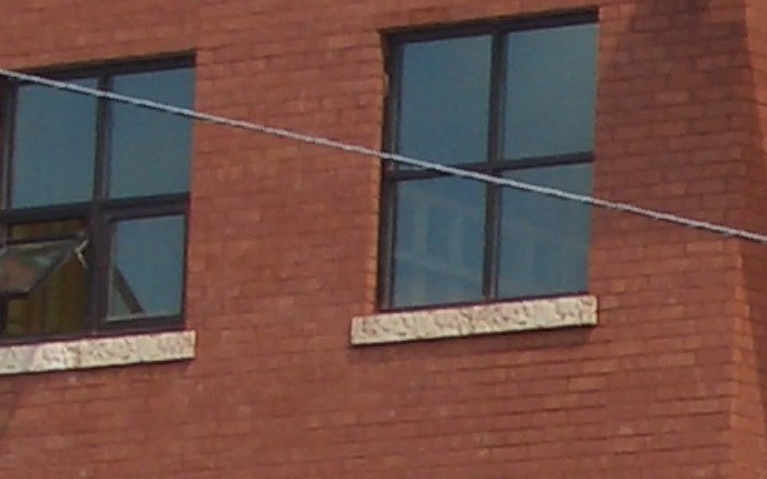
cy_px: 914
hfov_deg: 5.2
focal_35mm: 400
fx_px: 8360
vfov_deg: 3.3
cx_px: 1306
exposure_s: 1/250
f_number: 5.6
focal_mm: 10.2
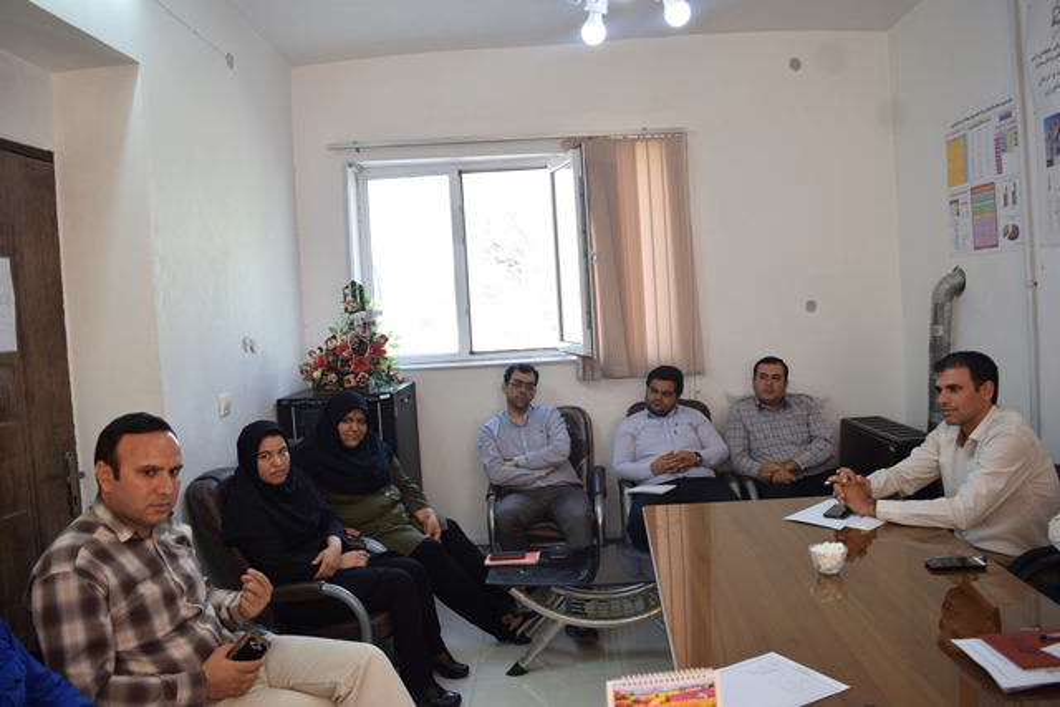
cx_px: 530
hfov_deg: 67.4
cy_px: 354
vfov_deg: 48.0
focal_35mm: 27
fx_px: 795
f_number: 5
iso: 400
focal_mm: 18
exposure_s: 1/100
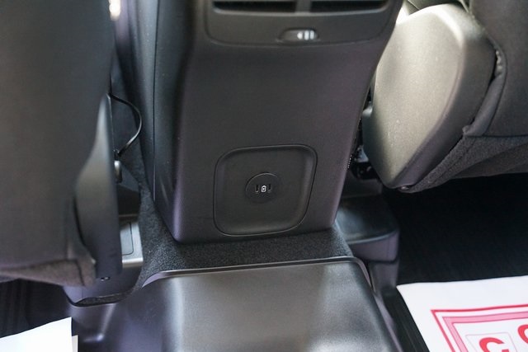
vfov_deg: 33.4
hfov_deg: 48.4
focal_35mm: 40
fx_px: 587
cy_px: 176
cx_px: 264
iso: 6400
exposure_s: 1/100
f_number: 3.2
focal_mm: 40
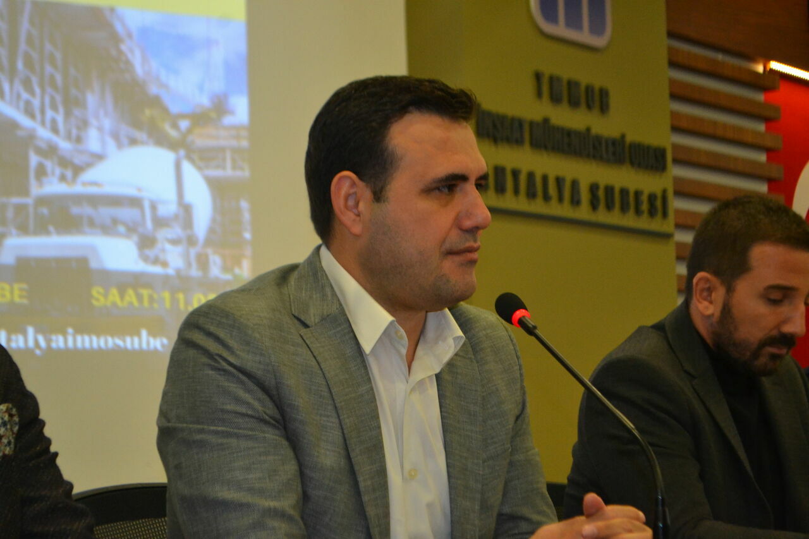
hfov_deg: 24.6
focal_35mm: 82
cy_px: 270
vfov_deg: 16.5
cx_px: 404
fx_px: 1854
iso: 1800
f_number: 5.6
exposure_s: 1/60
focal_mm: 55
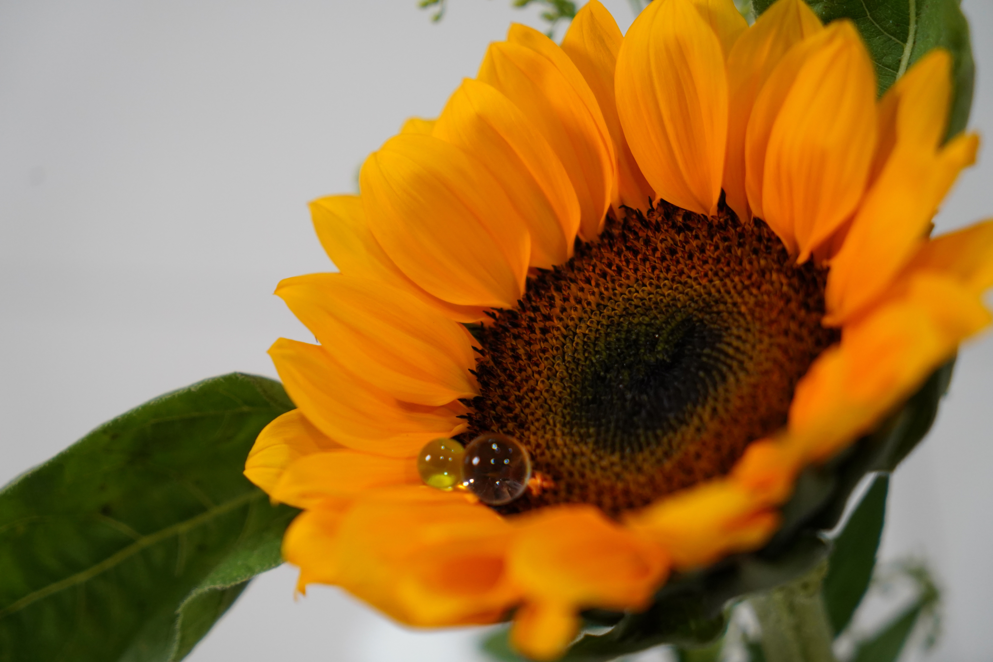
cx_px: 496
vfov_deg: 19.5
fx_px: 1931
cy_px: 331
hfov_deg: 28.8
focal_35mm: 70
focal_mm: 70
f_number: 4
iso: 2500
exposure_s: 1/160
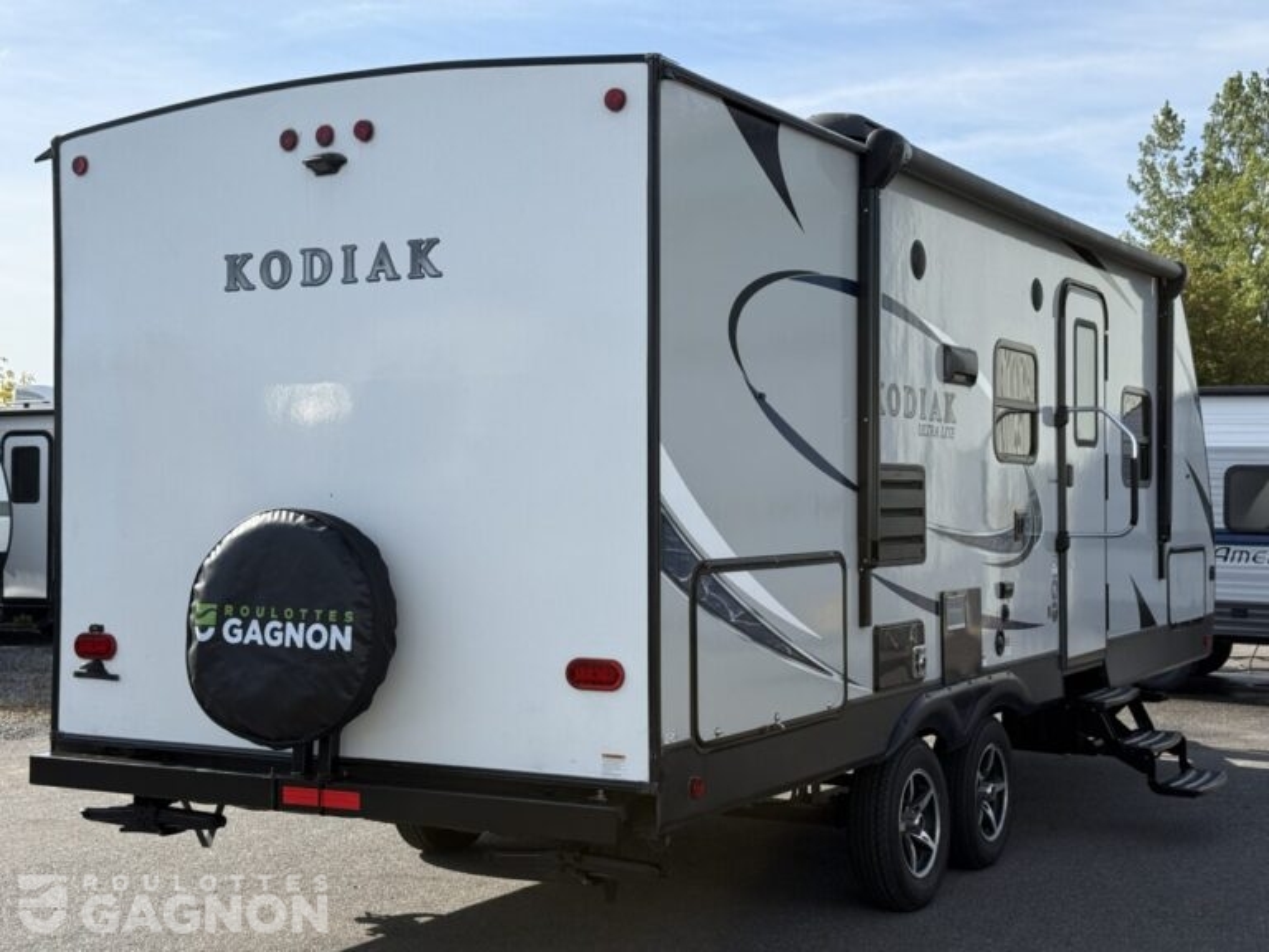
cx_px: 634
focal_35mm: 48
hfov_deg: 39.7
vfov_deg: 30.3
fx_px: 1760
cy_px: 476
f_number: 1.78
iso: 64
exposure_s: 1/3891
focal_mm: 6.76
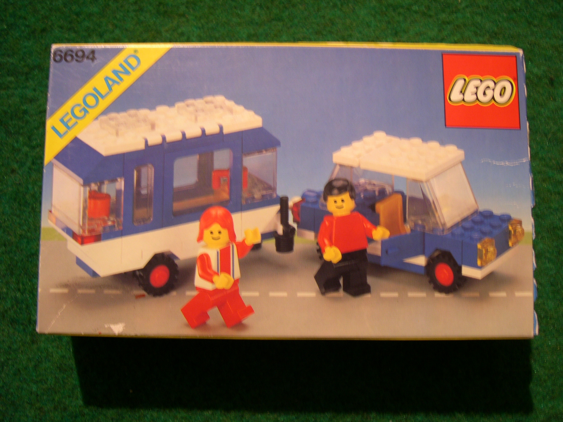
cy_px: 211
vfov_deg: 37.7
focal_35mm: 38
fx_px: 618
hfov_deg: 49.0
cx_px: 282
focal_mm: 8
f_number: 2.8
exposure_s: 1/4.8
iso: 116
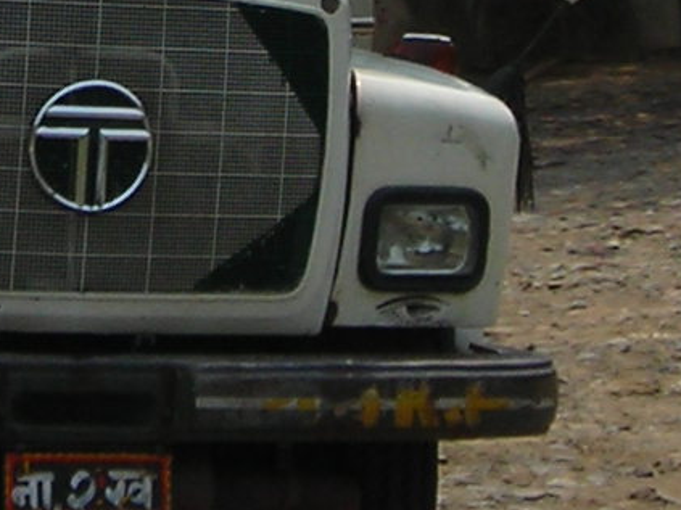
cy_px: -372
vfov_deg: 6.3
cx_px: -50
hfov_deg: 8.4
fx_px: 4583
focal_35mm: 233
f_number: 6.4
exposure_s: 1/210
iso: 50
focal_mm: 6.3
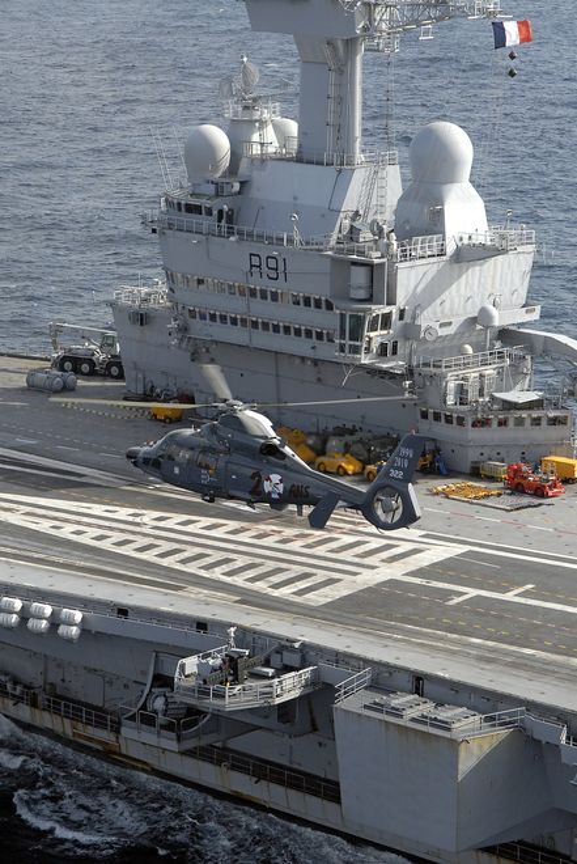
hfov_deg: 16.6
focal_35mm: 82
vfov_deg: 24.6
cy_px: 432
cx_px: 288
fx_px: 1980
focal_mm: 55
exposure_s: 1/500
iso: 250
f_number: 8
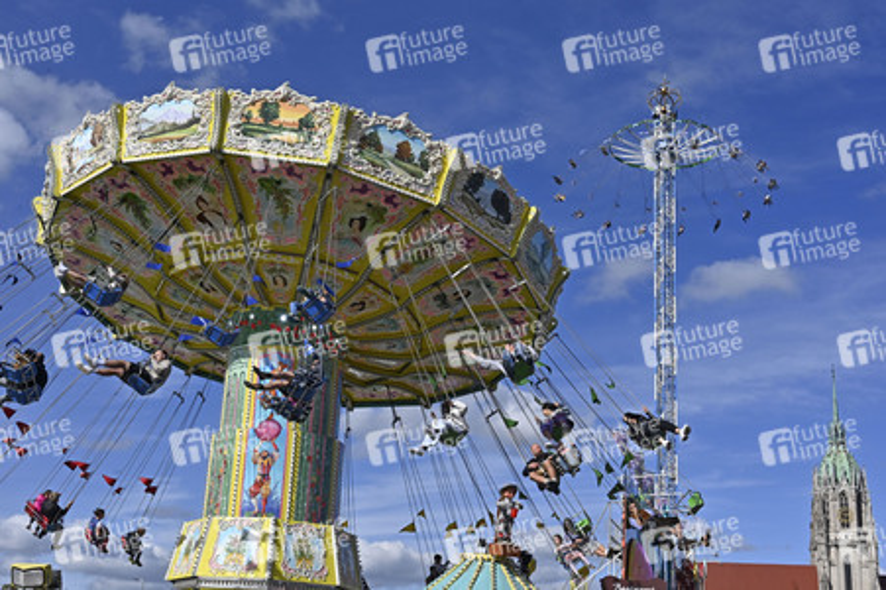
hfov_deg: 43.6
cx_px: 443
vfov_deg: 29.8
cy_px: 295
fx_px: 1107
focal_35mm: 45
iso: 400
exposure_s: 1/800
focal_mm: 45
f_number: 14
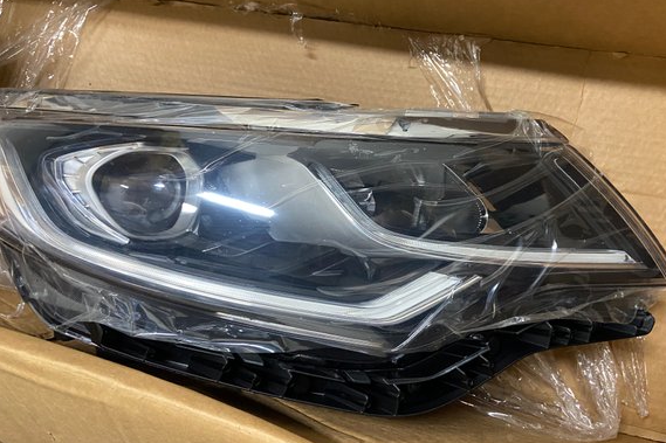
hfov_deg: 61.8
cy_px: 206
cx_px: 367
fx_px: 555
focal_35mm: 30
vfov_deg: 43.6
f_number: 1.8
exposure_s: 1/40
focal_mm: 4.25
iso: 500
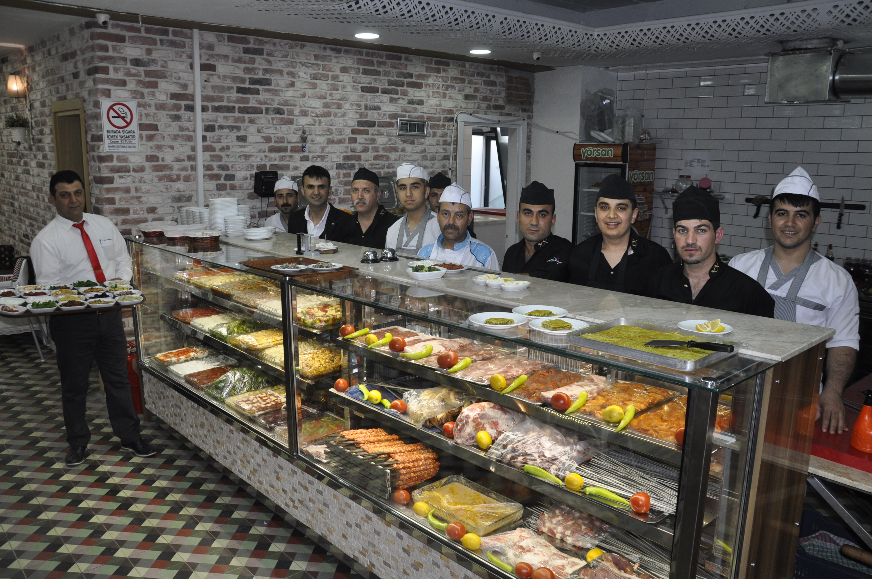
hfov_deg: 67.4
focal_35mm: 27
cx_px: 436
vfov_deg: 47.8
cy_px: 290
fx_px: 653
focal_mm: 18
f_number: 3.8
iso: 640
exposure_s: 1/100
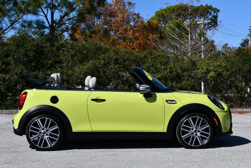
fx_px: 475
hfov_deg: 29.6
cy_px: 84
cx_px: 126
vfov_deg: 20.1
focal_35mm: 68
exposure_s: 1/400
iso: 100
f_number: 10
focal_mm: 34
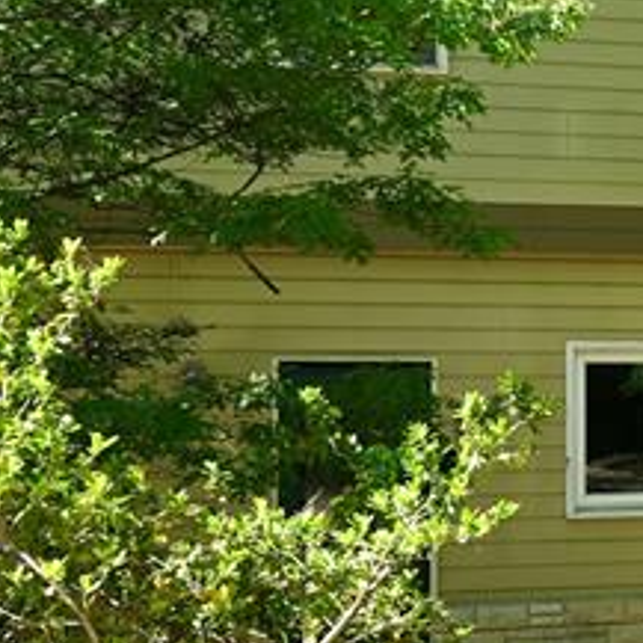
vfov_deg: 18.1
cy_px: 320
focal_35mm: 96
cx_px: 850
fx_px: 2017
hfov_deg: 17.0
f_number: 6.3
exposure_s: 1/60
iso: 100
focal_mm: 24
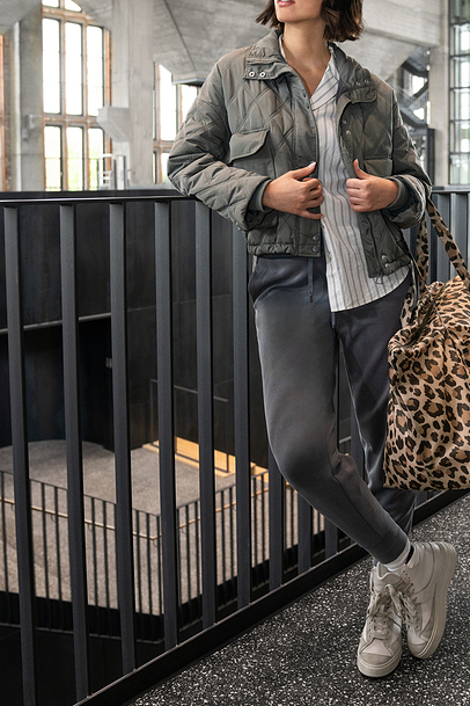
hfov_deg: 35.4
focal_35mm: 37
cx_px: 331
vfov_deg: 51.8
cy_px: 310
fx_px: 725
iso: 1600
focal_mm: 26
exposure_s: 1/250
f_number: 3.2
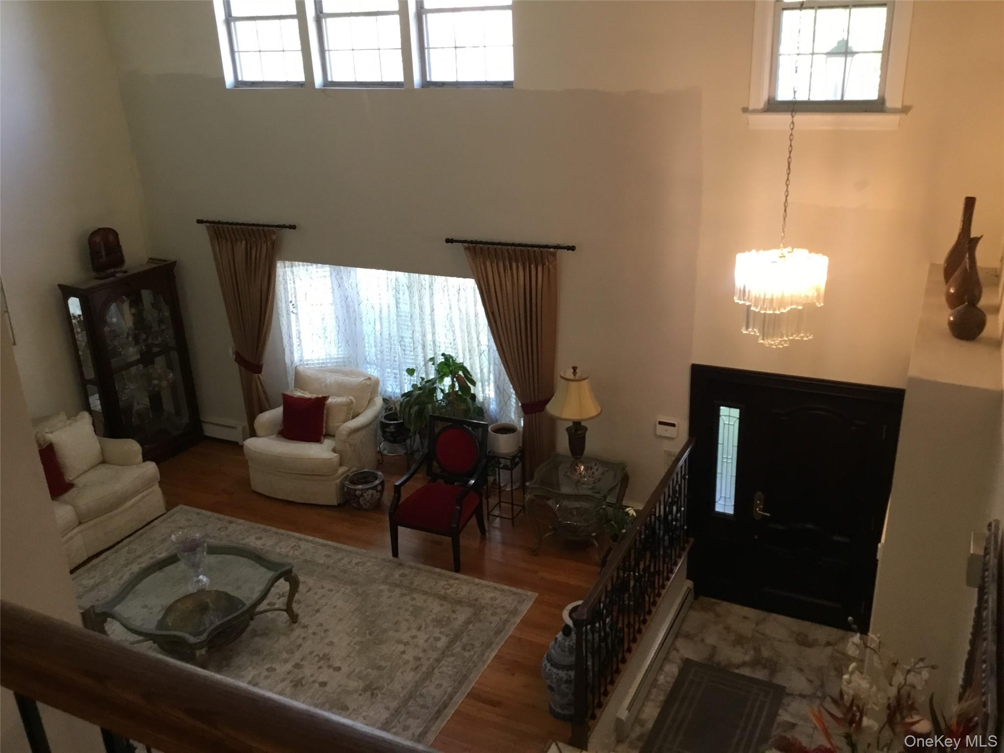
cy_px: 376
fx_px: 899
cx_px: 502
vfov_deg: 45.4
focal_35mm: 31
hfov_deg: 58.4
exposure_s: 1/30
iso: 80
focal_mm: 3.3
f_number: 2.4
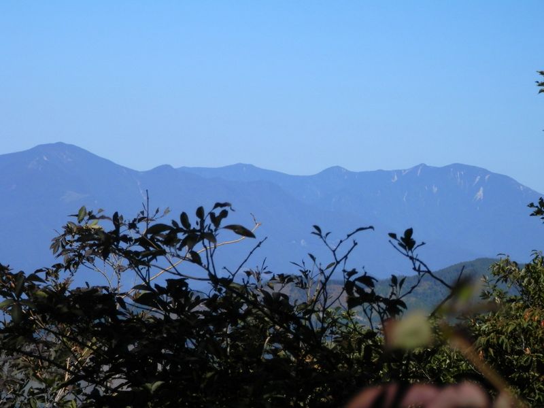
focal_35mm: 185
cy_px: 204
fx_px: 2907
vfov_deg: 8.0
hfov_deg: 10.7
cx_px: 272
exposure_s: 1/800
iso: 80
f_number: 5.8
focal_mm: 33.2
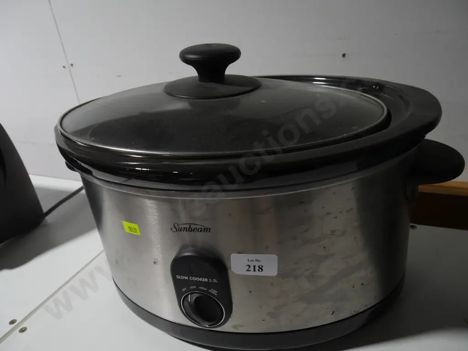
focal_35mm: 28
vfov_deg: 49.7
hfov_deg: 63.4
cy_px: 176
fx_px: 379
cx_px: 234
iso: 250
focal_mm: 14
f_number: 5.6
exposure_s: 1/60
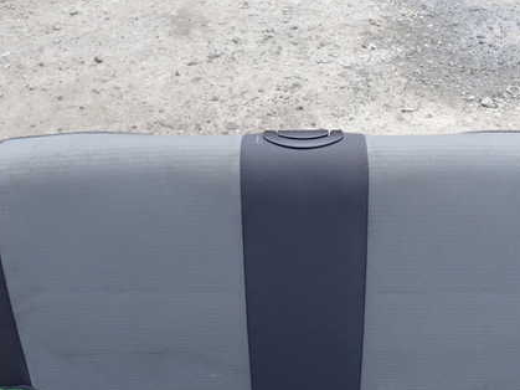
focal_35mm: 43
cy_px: 206
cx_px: 303
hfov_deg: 43.7
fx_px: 646
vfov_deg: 33.6
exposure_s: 1/80
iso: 100
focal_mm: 5.4
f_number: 3.2
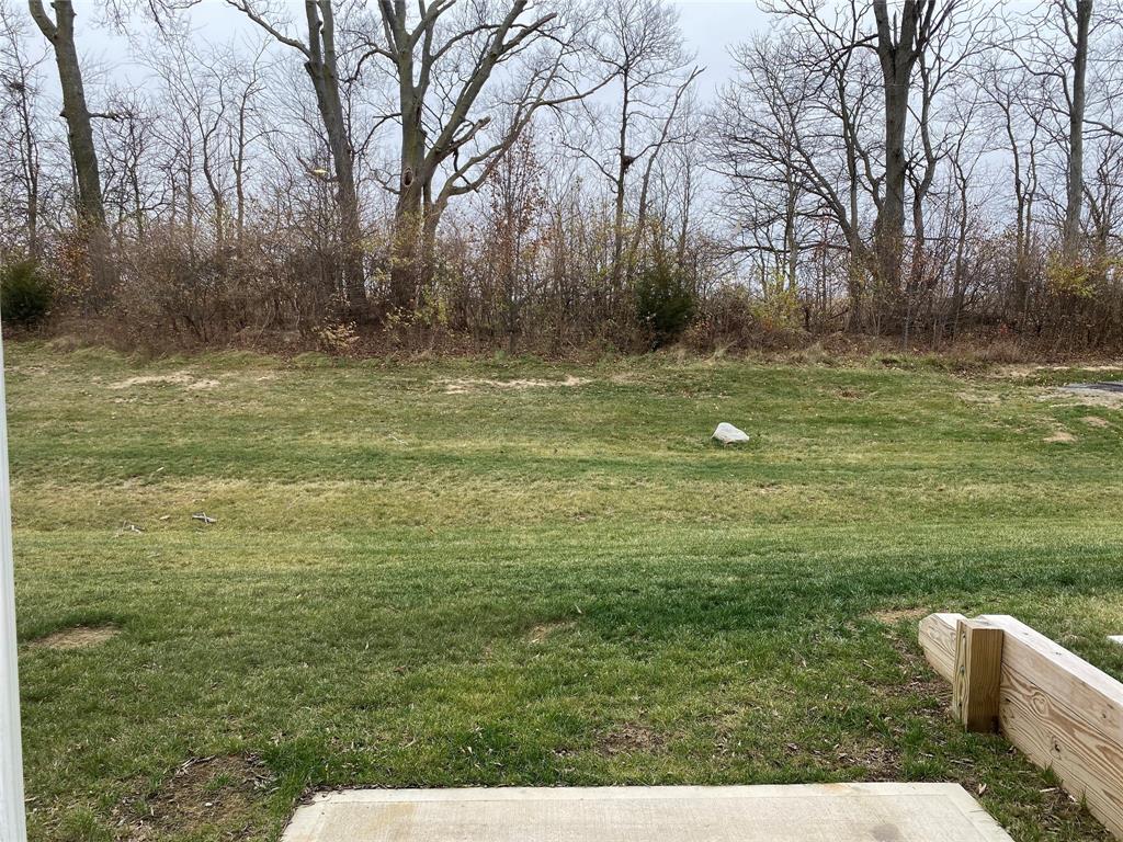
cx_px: 562
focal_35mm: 26
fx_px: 843
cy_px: 421
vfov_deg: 53.1
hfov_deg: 67.3
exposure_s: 1/134
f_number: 1.8
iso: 32
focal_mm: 4.25
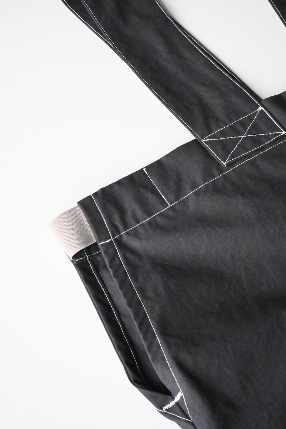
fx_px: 626
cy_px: 214
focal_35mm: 52
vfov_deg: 37.9
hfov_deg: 25.8
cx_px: 143
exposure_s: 1/1000
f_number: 16
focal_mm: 35
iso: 25600
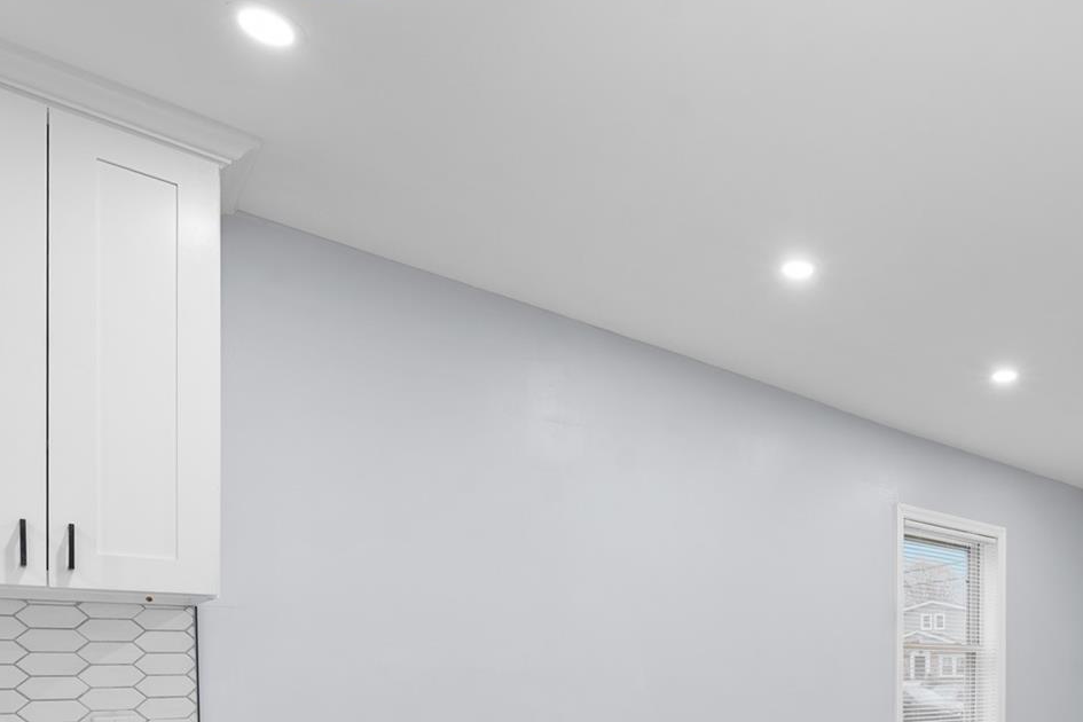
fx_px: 782
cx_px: 796
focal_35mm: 26
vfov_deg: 44.1
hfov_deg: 65.6
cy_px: 679
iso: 250
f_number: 8
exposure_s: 1/3
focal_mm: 12
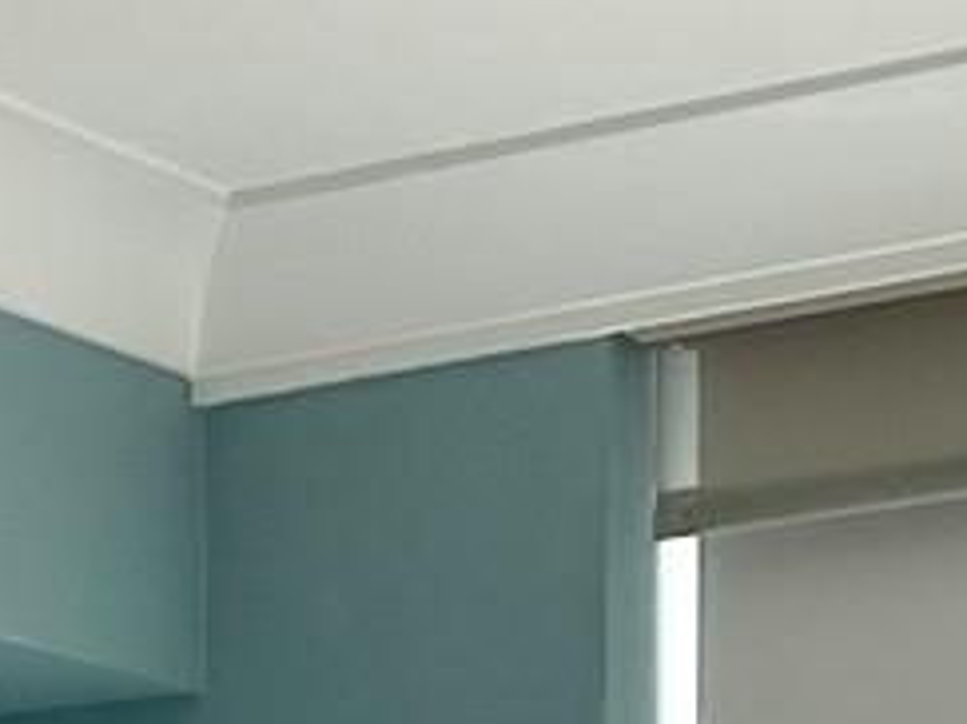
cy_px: 1623
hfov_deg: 11.5
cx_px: 243
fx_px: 4775
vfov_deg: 8.1
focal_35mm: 171
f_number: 1.5
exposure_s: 1/607
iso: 50
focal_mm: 5.7
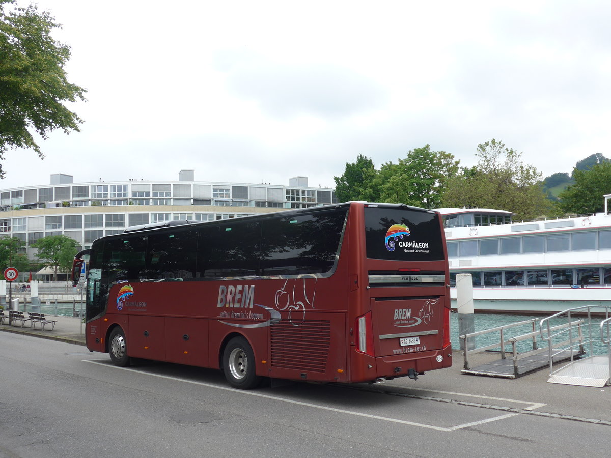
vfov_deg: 36.8
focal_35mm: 39
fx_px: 688
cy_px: 229
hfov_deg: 47.9
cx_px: 306
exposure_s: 1/640
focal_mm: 8
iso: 80
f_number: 2.8
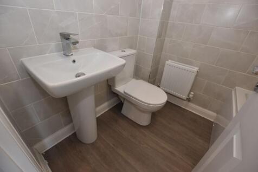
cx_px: 129
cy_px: 86
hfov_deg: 100.4
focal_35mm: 15
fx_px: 107
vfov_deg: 77.3
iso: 450
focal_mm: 10
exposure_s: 1/160
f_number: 4.5
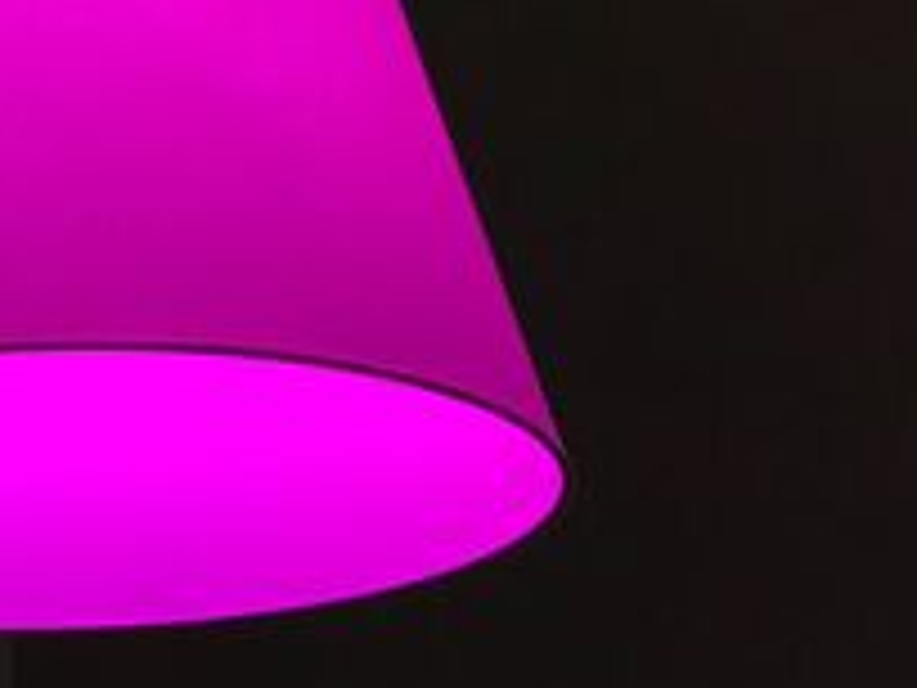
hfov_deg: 19.1
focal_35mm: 101
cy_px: 157
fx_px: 2676
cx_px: 63
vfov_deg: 14.6
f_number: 1.8
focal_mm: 3.99
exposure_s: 1/30
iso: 32
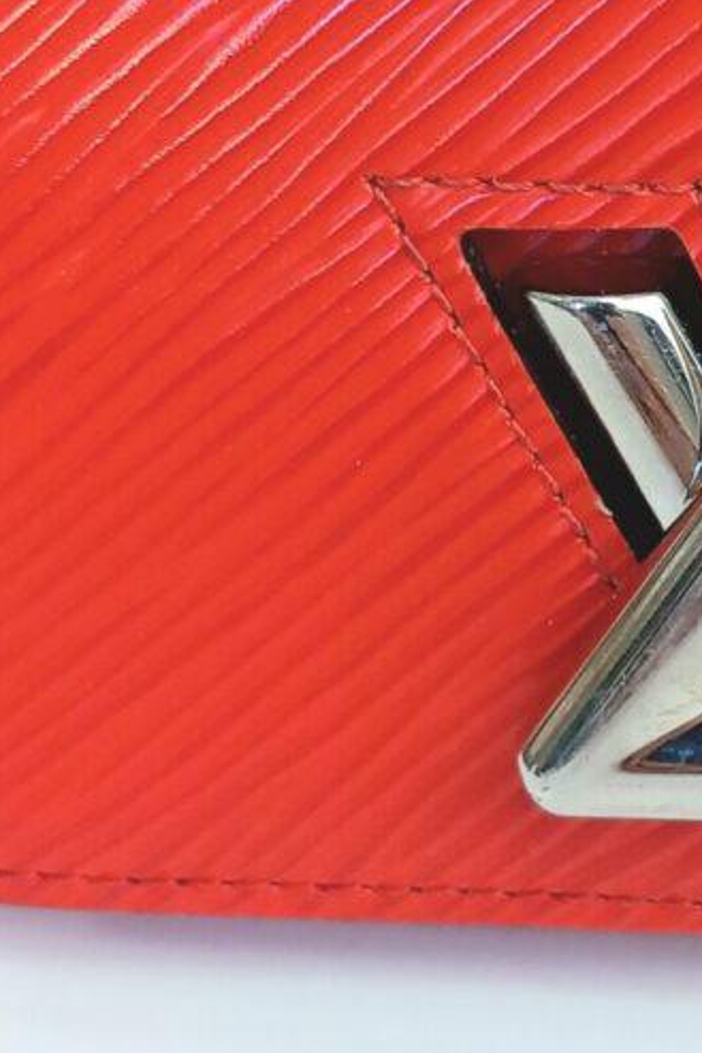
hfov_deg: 14.6
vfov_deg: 22.2
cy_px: 290
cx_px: 830
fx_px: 2663
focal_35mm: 91
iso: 100
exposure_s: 1/50.3
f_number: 1.8
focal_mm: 4
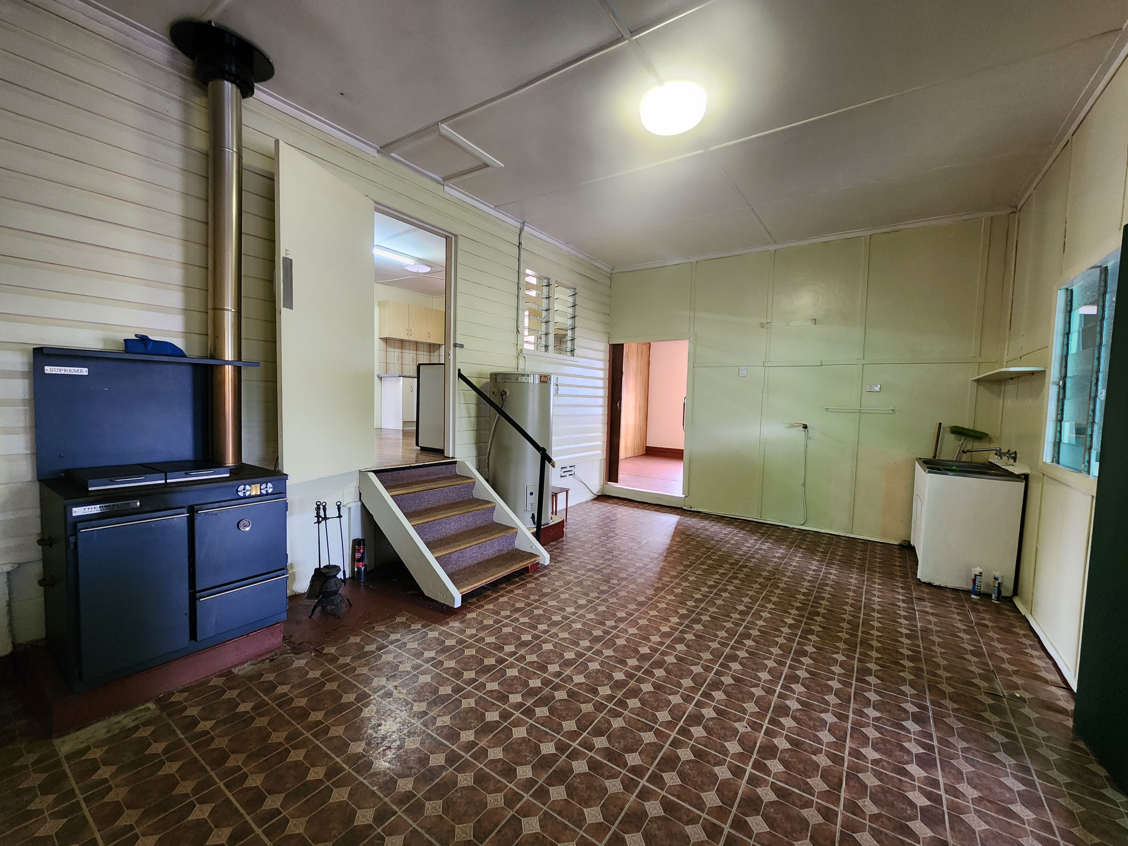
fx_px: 424
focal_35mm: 13
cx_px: 564
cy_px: 423
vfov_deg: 89.9
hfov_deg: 106.2
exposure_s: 1/33
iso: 320
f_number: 2.2
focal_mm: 2.2
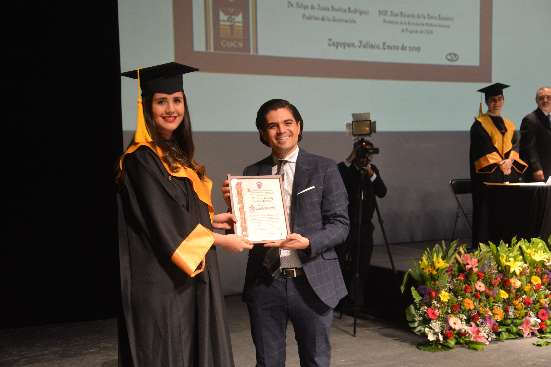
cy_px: 184
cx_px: 276
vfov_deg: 28.1
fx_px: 735
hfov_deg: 41.1
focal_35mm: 48
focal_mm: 48
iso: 1600
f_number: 4.2
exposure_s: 1/25
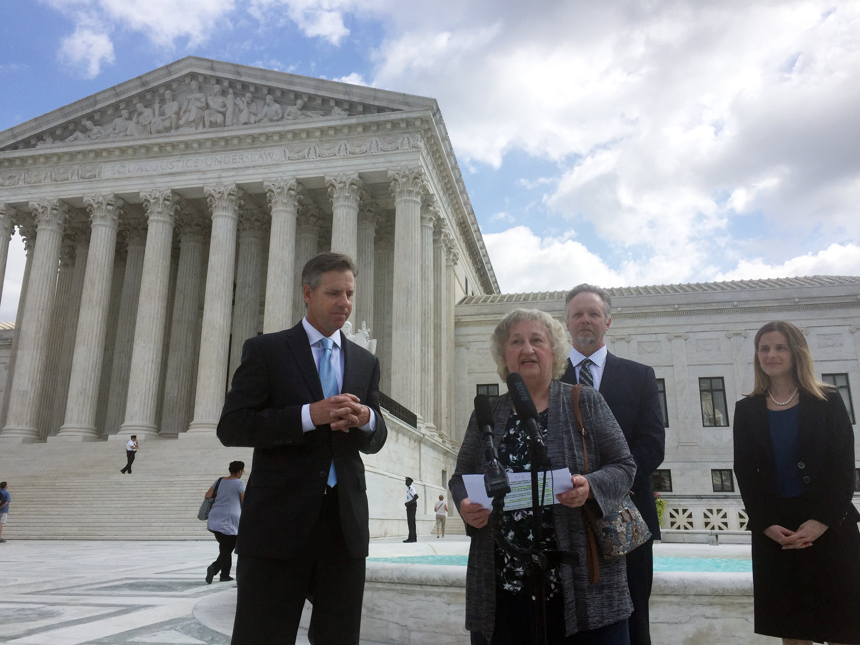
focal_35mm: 29
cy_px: 322
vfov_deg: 48.2
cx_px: 430
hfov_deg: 61.7
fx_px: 720
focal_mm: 4.15
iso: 32
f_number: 2.2
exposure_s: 1/2639
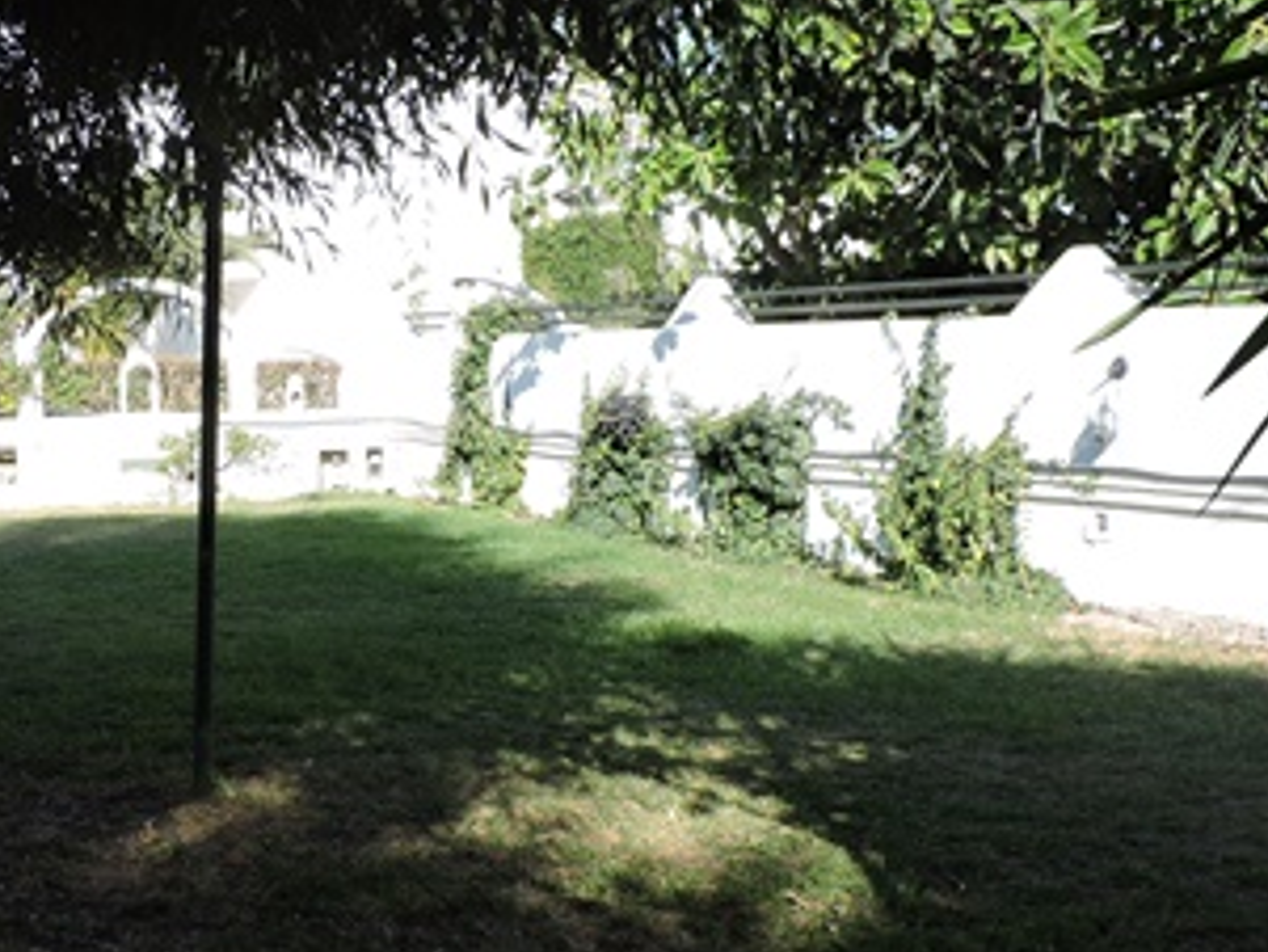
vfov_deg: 28.6
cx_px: 261
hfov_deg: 36.3
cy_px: 531
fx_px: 1869
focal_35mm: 51
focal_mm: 4.3
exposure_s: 1/640
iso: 100
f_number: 3
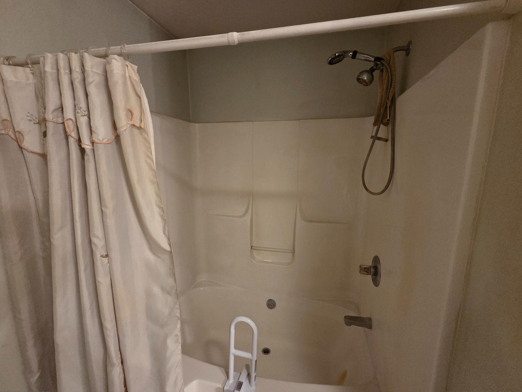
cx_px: 263
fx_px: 211
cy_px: 203
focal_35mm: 14
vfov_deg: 85.6
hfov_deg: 102.1
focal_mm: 2.2
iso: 1250
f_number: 2.2
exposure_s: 1/40
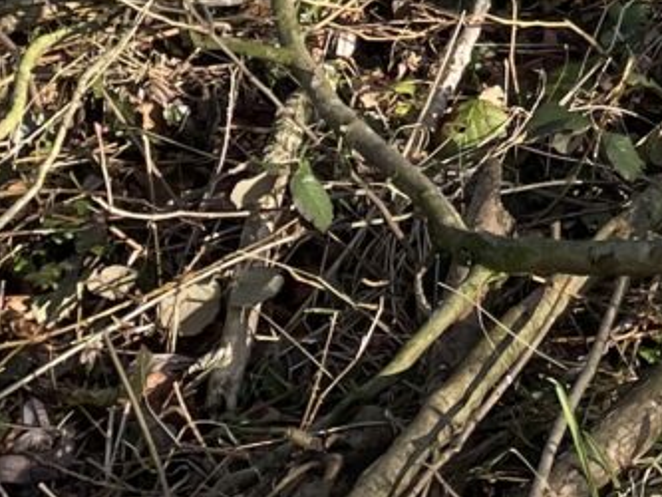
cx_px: 777
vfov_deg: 8.9
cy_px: -740
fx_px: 2870
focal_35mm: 150
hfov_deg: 12.9
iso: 32
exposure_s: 1/764
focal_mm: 4.2
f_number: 1.6
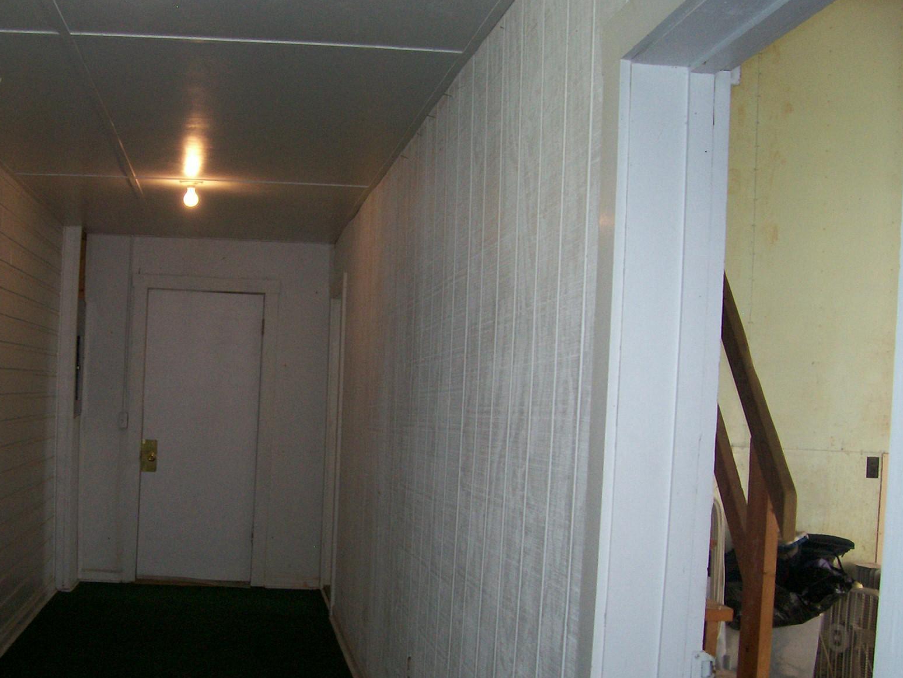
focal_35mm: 45
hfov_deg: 41.6
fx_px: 1174
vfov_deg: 32.1
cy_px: 400
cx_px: 313
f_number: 2.7
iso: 140
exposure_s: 1/112
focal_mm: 5.6
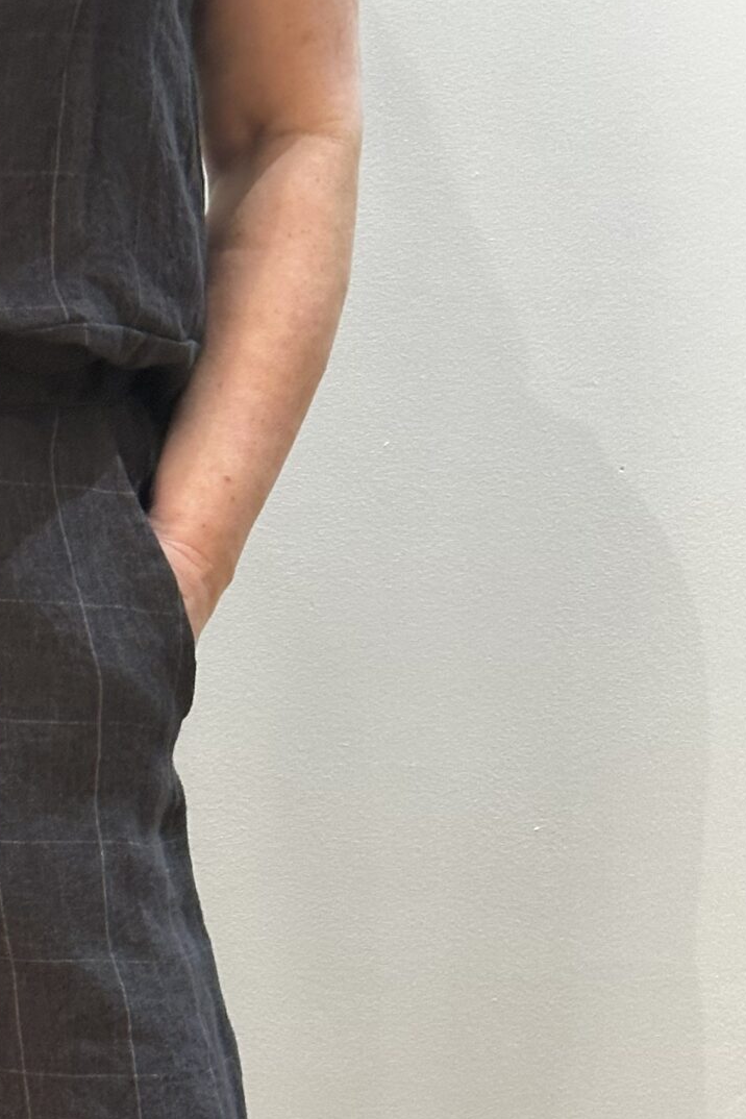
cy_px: 1173
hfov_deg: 11.4
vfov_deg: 16.8
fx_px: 3699
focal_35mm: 119
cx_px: -66
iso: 200
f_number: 1.78
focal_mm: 6.86
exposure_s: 1/33
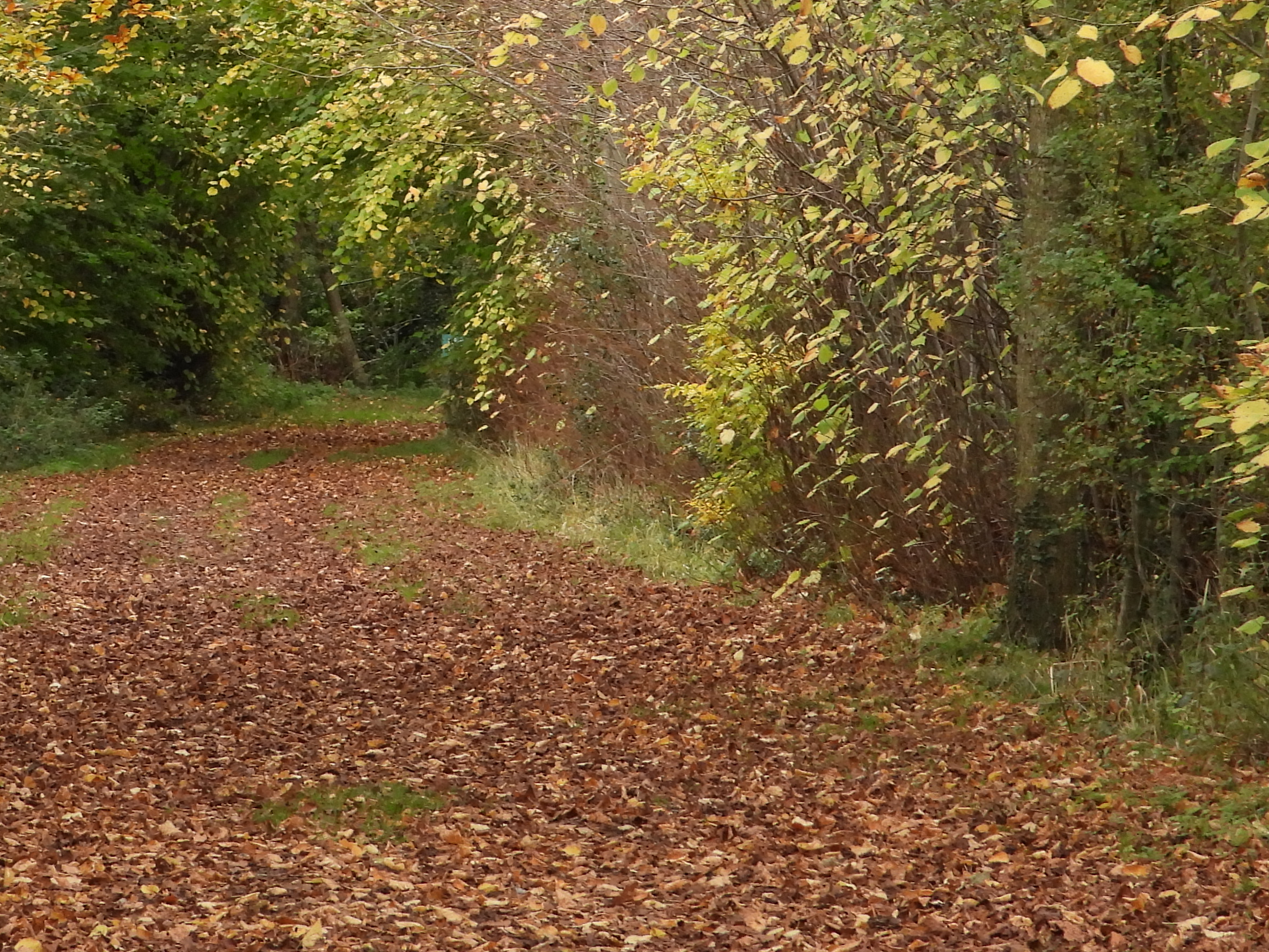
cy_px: 238
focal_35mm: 263
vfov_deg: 5.6
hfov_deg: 7.5
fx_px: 9642
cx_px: 324
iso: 250
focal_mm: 24.3
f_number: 4
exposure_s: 1/250
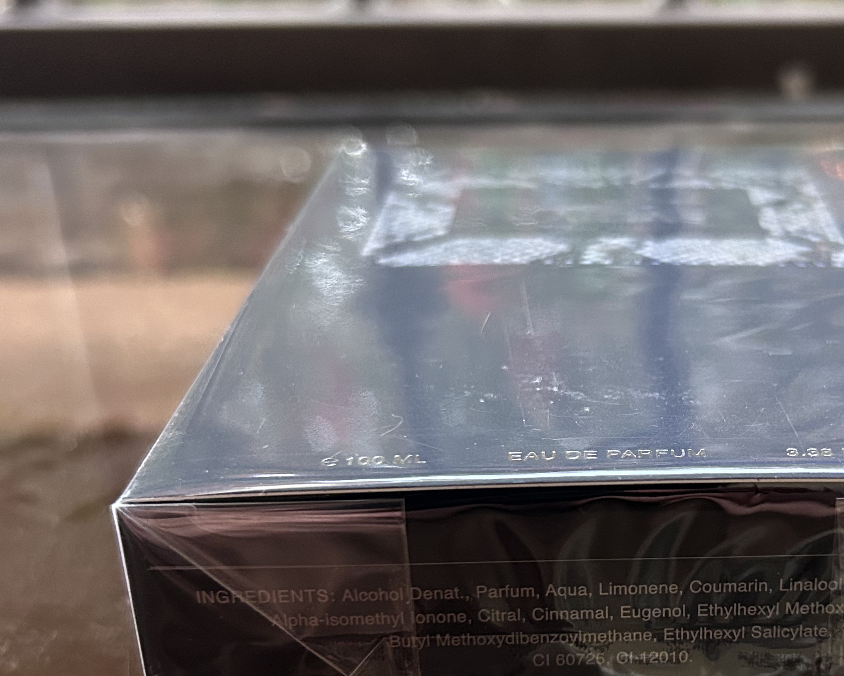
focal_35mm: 54
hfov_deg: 34.0
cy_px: 483
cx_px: 640
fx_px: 1349
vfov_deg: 27.8
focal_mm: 5.7
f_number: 1.5
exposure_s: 1/43
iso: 500
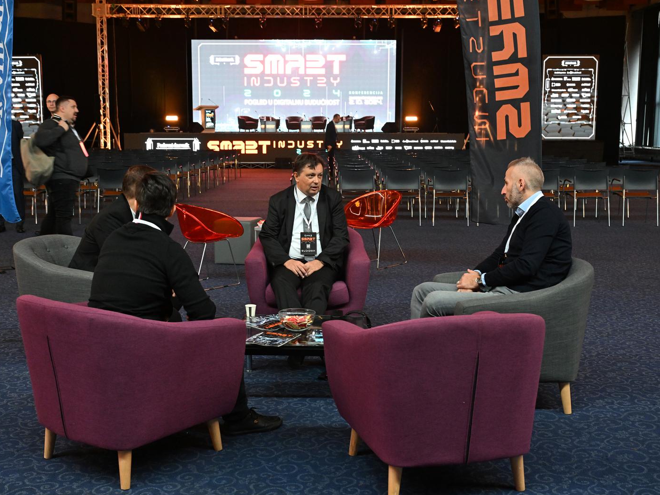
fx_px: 820
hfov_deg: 43.8
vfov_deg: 33.6
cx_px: 312
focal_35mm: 43
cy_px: 248
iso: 4000
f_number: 5.6
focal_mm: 39
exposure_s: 1/30
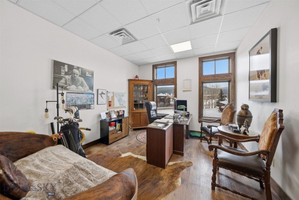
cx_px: 150
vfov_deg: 90.0
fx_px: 100
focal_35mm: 12
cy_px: 100
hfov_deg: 112.6
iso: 1600
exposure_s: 1/640
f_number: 7.1
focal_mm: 12
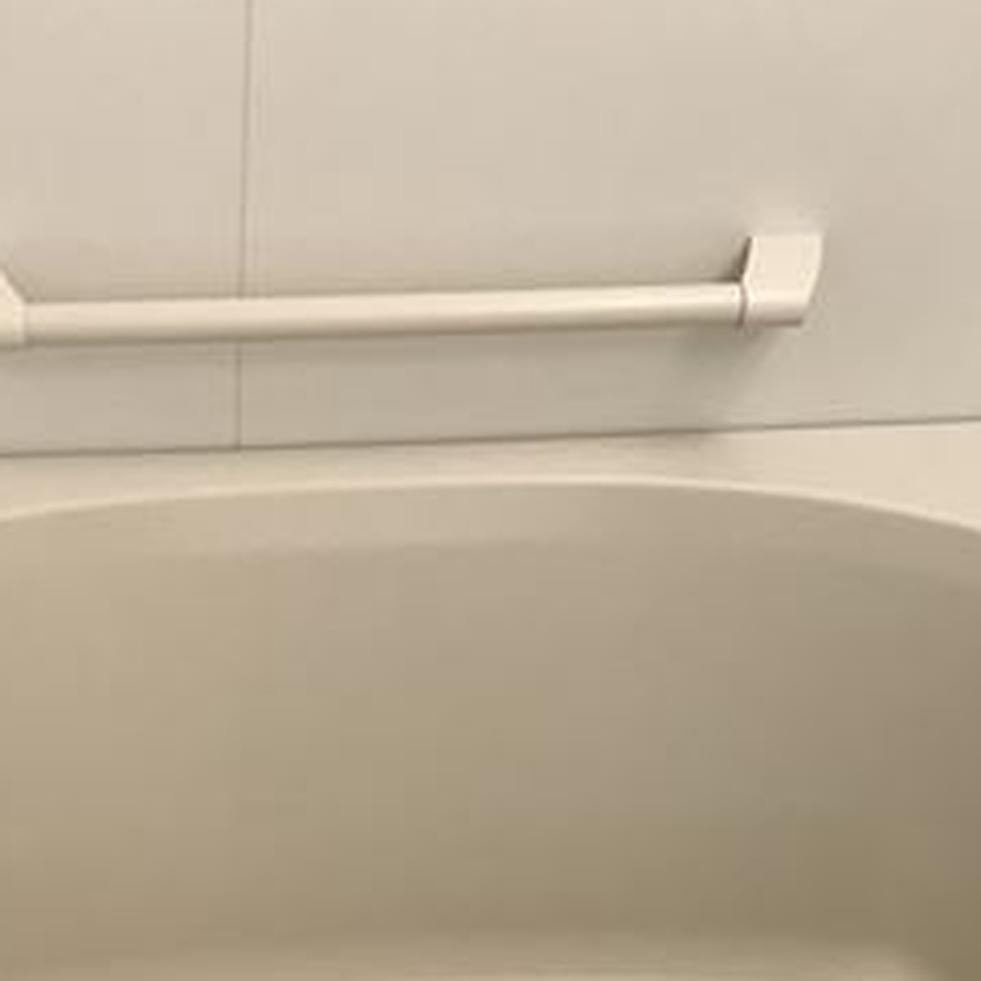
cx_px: 339
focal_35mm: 66
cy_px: 826
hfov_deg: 26.0
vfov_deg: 25.5
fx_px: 2116
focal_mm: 3.99
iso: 32
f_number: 1.8
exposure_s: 1/33
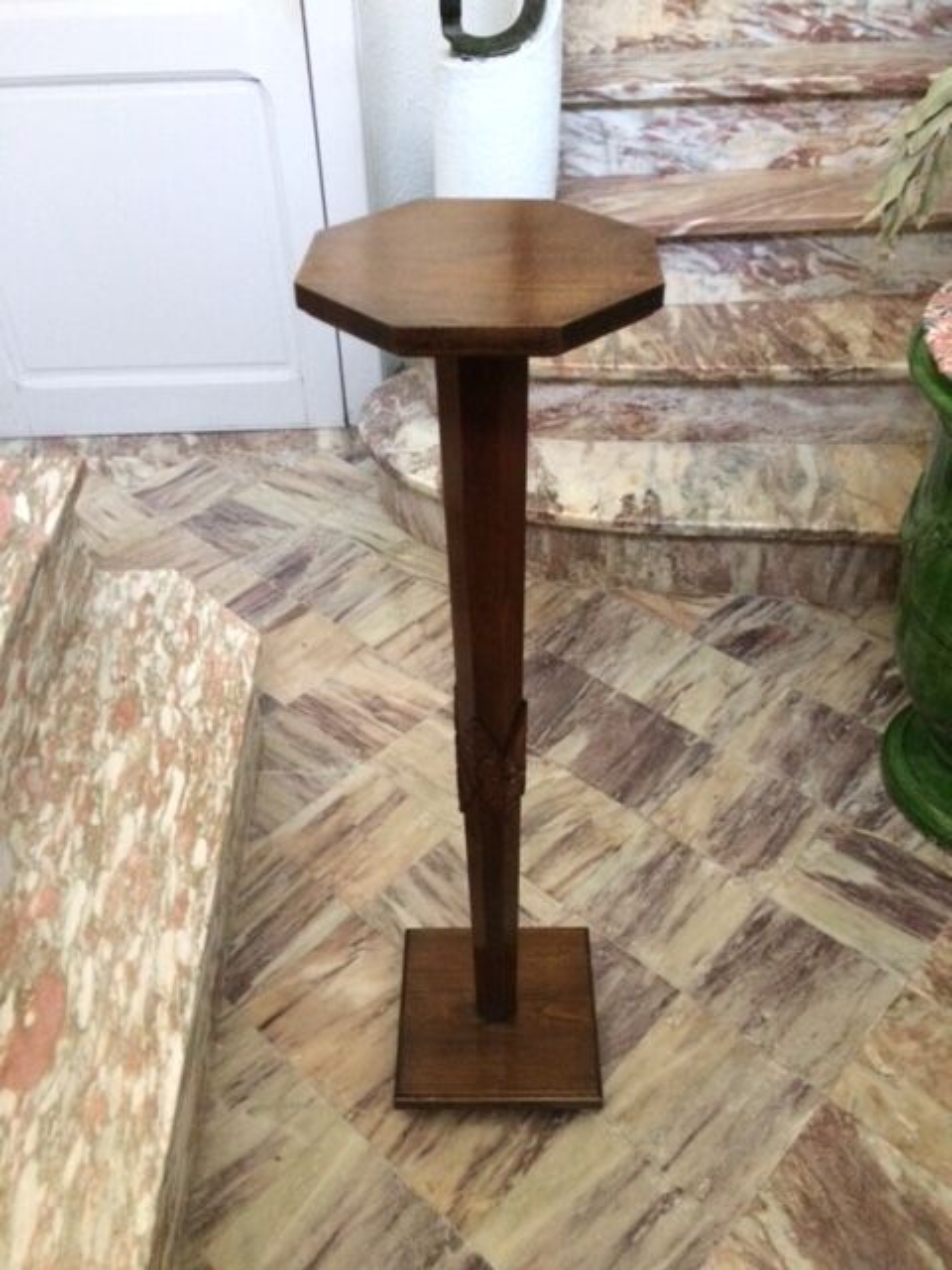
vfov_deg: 61.7
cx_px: 476
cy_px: 635
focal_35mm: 29
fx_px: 1063
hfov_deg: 48.2
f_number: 2.2
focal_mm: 4.15
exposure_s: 1/25
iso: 320
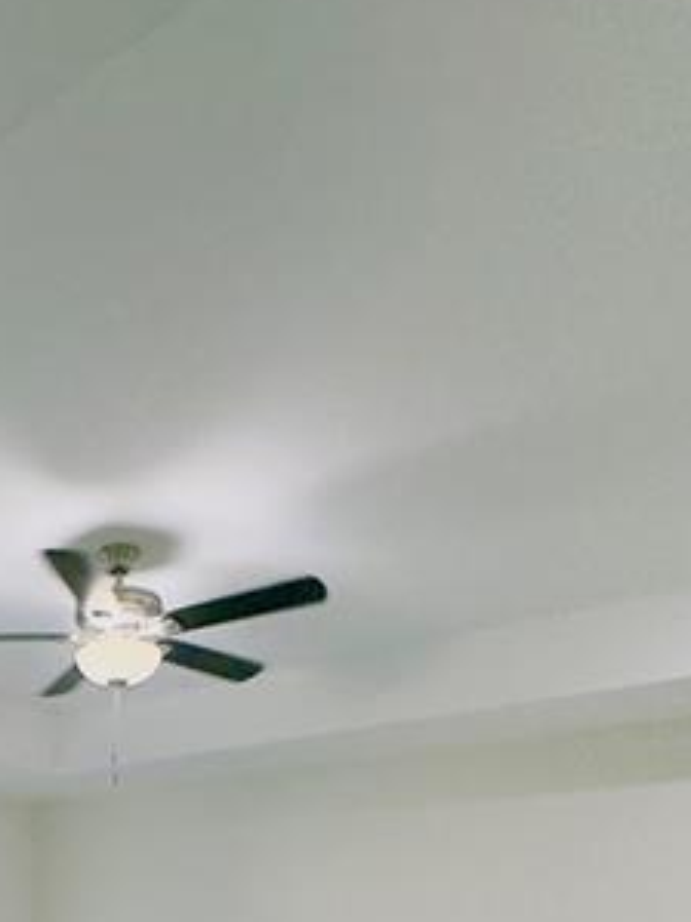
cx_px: -19
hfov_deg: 35.4
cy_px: 990
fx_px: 959
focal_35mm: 36
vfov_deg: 41.9
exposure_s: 1/120
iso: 160
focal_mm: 2.22
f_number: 2.2
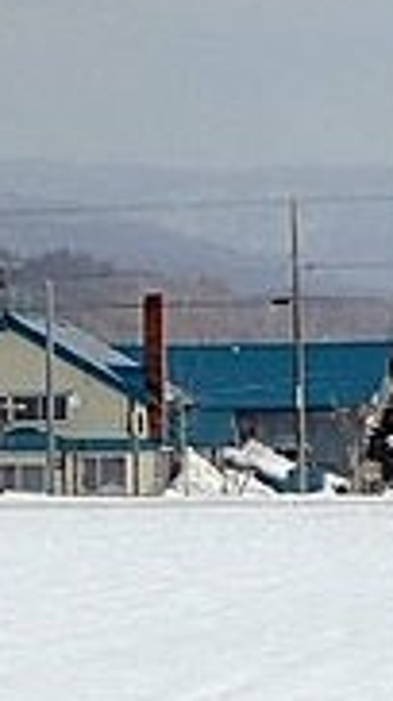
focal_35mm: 259
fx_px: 4812
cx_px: 116
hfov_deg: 4.7
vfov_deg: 8.3
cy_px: 156
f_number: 13
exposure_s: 1/640
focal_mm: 60
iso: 400
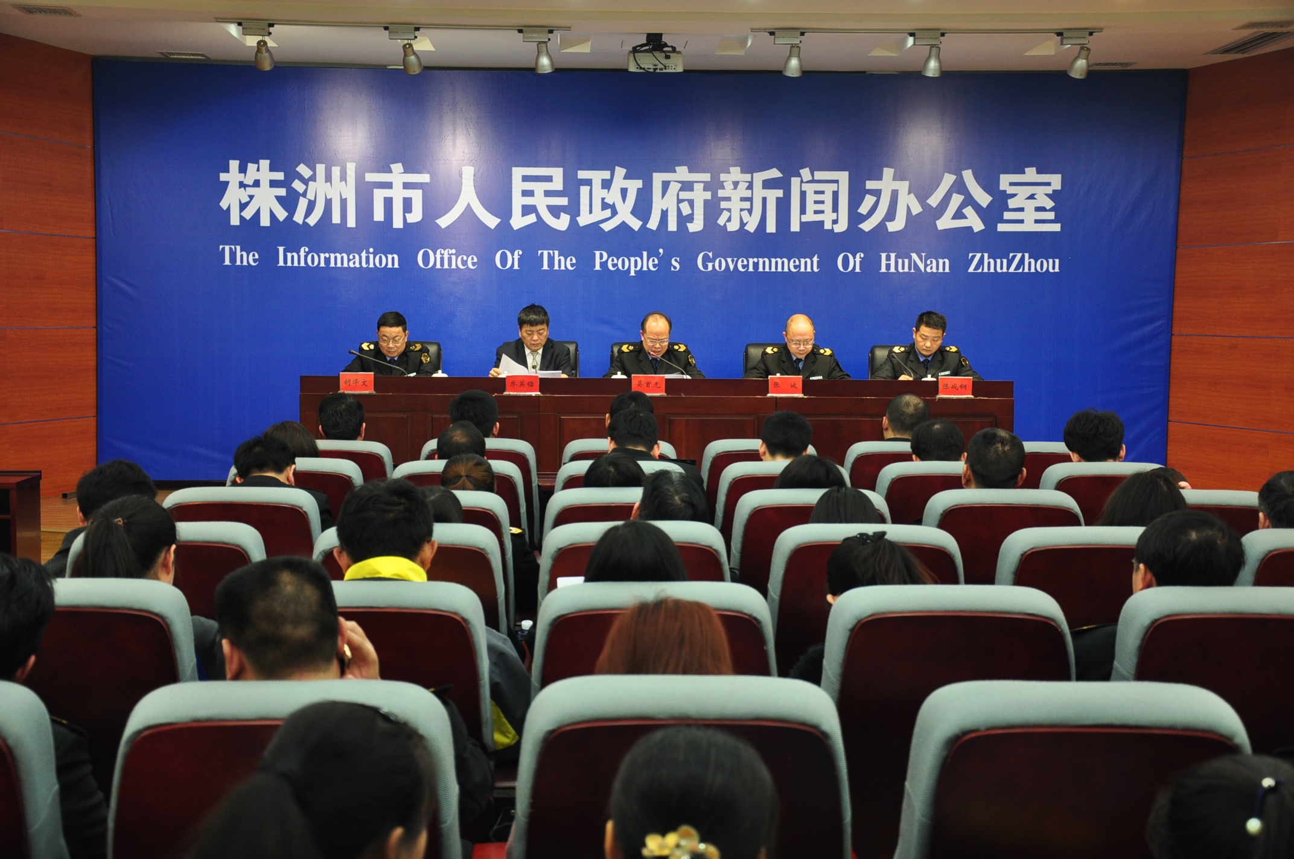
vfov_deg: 25.7
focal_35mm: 52
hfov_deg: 37.9
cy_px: 430
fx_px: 1885
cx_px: 647
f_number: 4.5
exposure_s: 1/20
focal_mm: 35
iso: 360
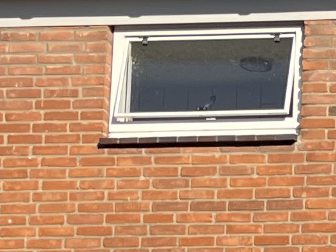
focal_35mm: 199
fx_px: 1931
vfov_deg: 7.3
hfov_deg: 8.6
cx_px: 945
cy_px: 445
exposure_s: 1/2410
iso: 50
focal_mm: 5.1
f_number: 1.6
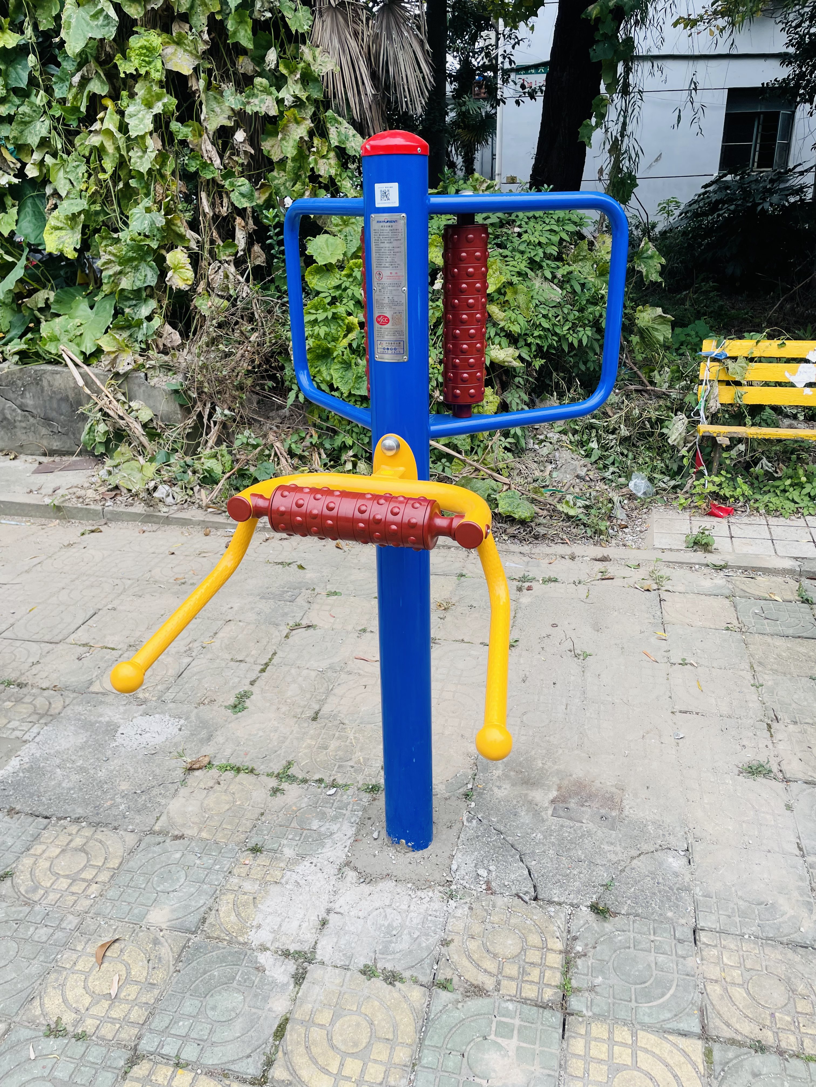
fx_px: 817
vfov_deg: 67.3
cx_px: 408
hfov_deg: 53.1
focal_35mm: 26
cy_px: 544
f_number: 1.6
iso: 32
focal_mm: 4.2
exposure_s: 1/219
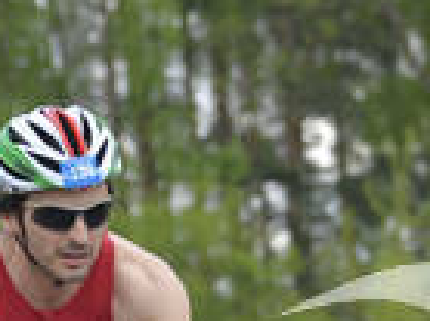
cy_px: 529
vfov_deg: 3.4
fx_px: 5374
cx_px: -164
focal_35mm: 433
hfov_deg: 4.6
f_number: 4
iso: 400
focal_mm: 98
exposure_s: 1/2500
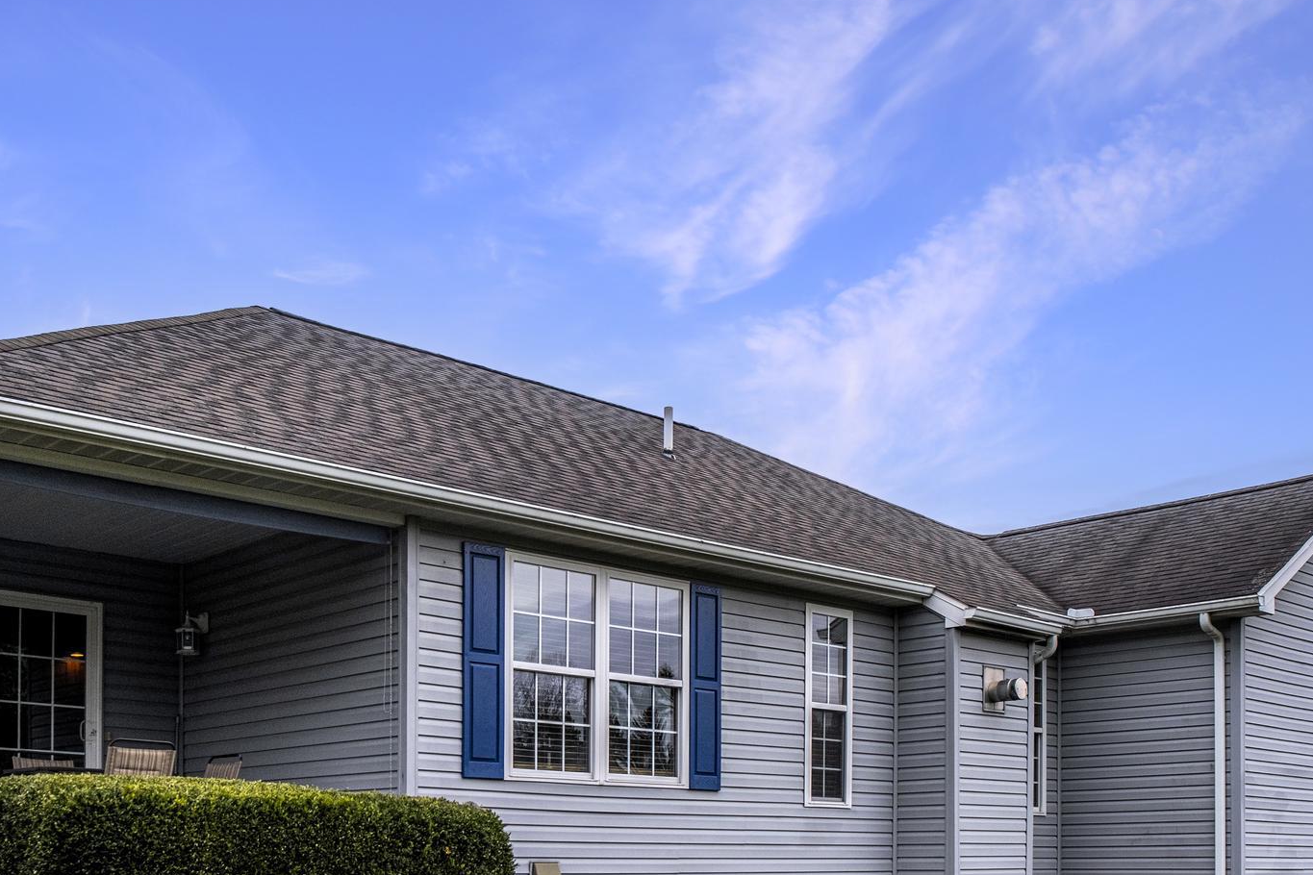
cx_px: 519
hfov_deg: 40.9
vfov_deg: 28.0
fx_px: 1751
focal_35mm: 48
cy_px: 550
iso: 320
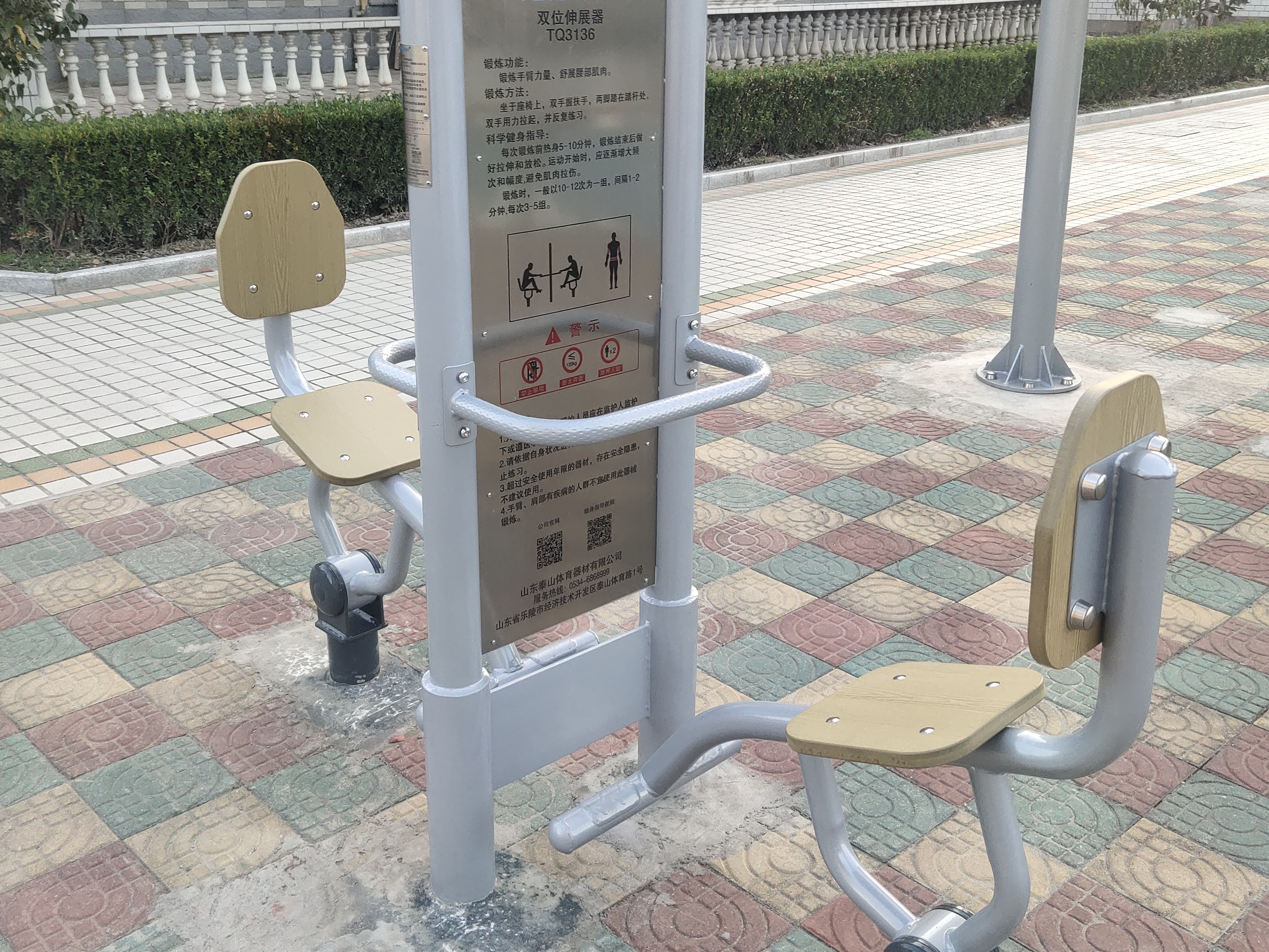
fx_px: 1503
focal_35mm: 41
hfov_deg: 45.8
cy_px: 416
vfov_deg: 35.1
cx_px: 622
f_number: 1.79
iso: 96
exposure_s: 1/100
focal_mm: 4.35
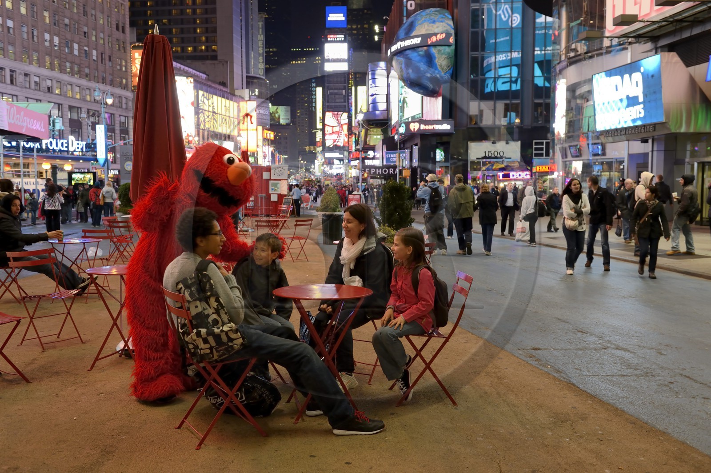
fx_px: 691
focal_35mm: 35
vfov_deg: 37.8
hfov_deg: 54.5
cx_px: 356
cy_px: 236
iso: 1600
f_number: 4.5
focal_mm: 35
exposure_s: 1/50
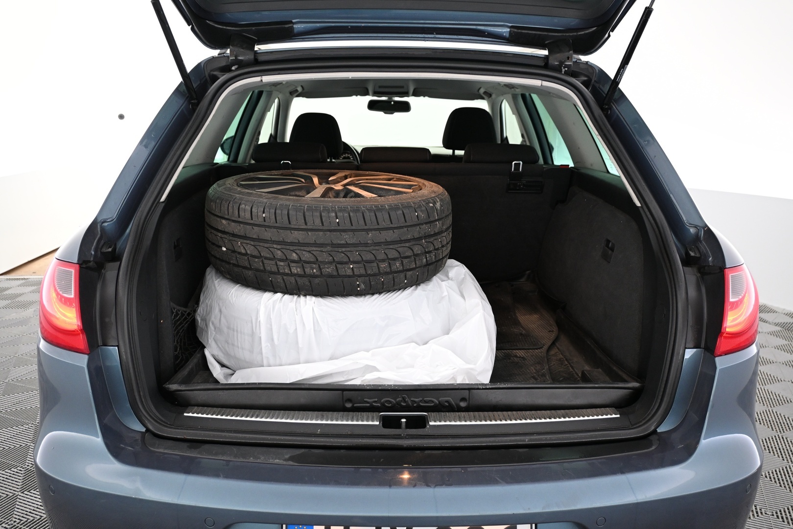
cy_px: 264
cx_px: 396
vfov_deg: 43.6
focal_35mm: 30
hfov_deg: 61.9
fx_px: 661
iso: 1250
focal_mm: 20
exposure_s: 1/30
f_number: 3.8
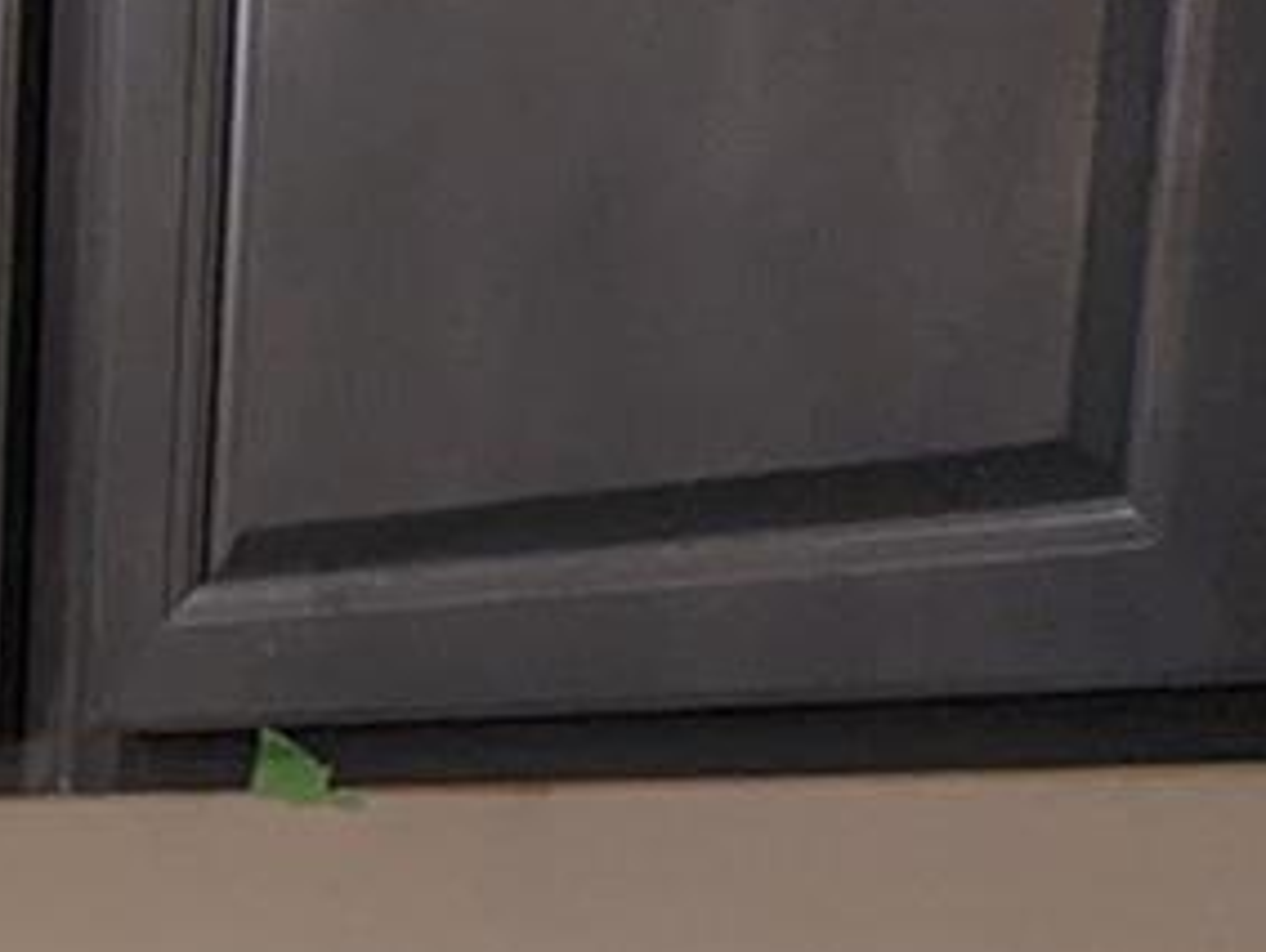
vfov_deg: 15.3
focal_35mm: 90
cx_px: -962
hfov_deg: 17.8
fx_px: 3296
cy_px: 1408
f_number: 2.2
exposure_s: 1/40
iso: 385
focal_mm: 2.35
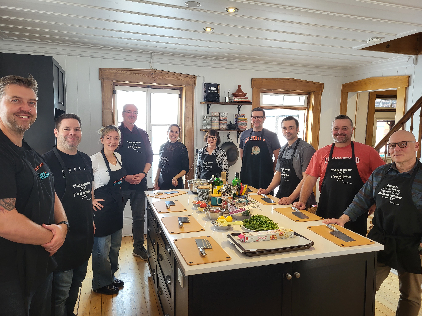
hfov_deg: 67.3
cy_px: 158
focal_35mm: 26
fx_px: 317
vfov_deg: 53.1
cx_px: 211
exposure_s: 1/120
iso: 100
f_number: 1.8
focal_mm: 5.4
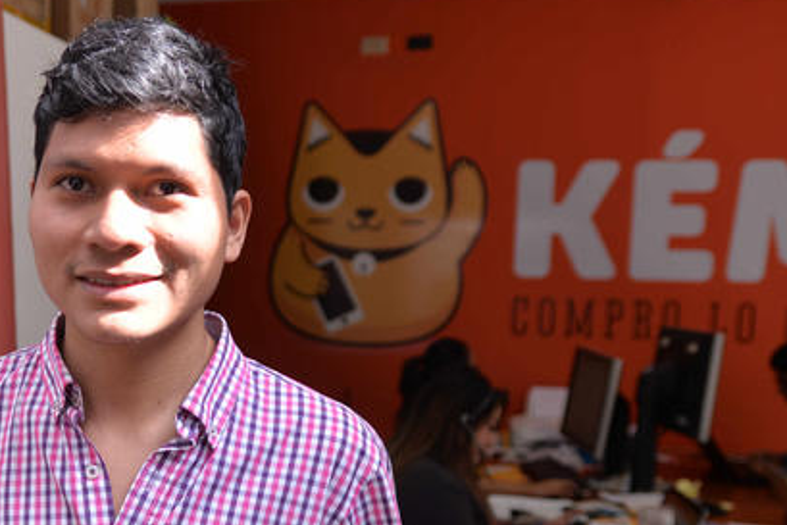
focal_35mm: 46
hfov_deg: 41.5
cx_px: 200
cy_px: 420
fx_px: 1006
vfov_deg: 28.6
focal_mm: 20
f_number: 2.8
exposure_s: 1/160
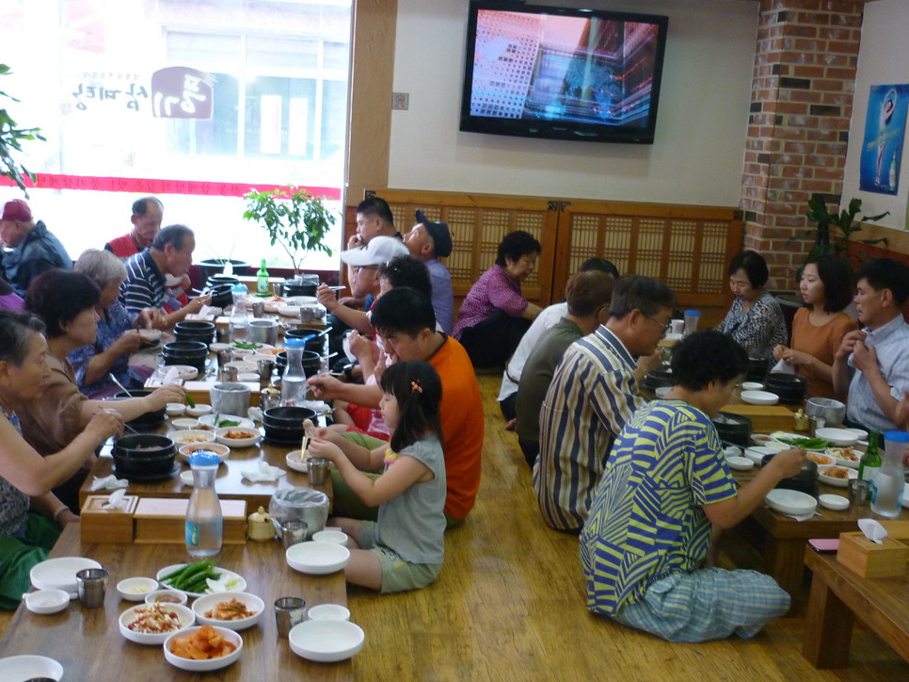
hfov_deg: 45.8
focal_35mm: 41
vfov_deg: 35.1
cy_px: 358
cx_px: 480
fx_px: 1076
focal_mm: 5.5
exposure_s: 1/30
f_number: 2.8
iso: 160
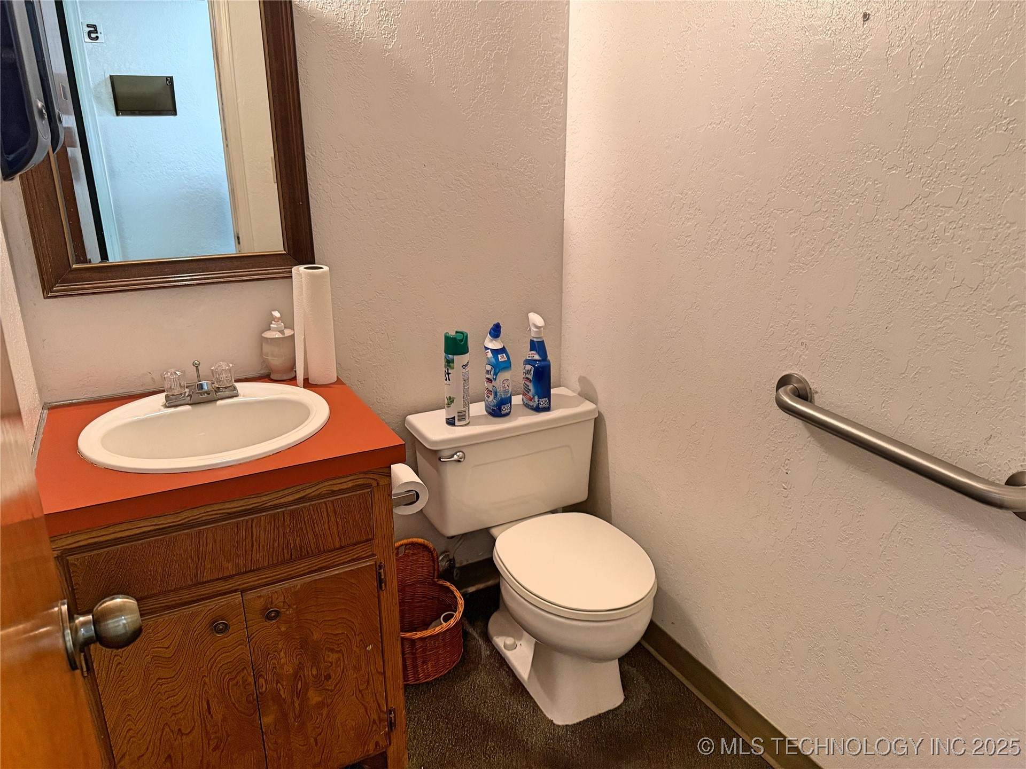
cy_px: 384
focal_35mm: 24
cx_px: 513
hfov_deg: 71.6
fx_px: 711
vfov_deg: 56.8
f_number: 1.78
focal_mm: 6.76
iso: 400
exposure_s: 1/60
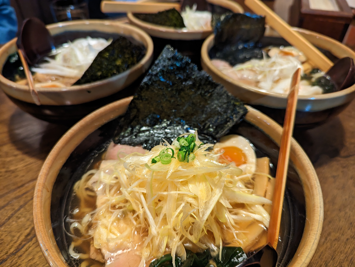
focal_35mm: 24
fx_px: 246
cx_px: 178
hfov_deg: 71.5
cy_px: 134
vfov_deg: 56.9
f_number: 1.85
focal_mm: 6.81
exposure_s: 1/25
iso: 383
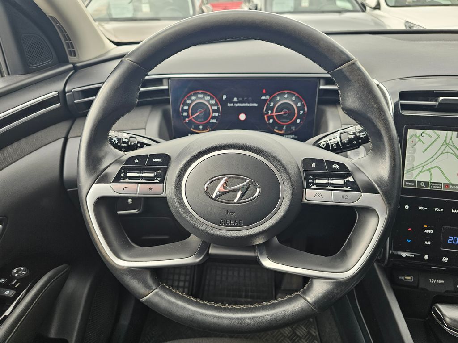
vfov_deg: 58.9
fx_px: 304
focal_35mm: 23
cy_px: 172
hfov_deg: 73.9
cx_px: 229
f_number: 1.7
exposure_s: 1/190
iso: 50
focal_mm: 6.3
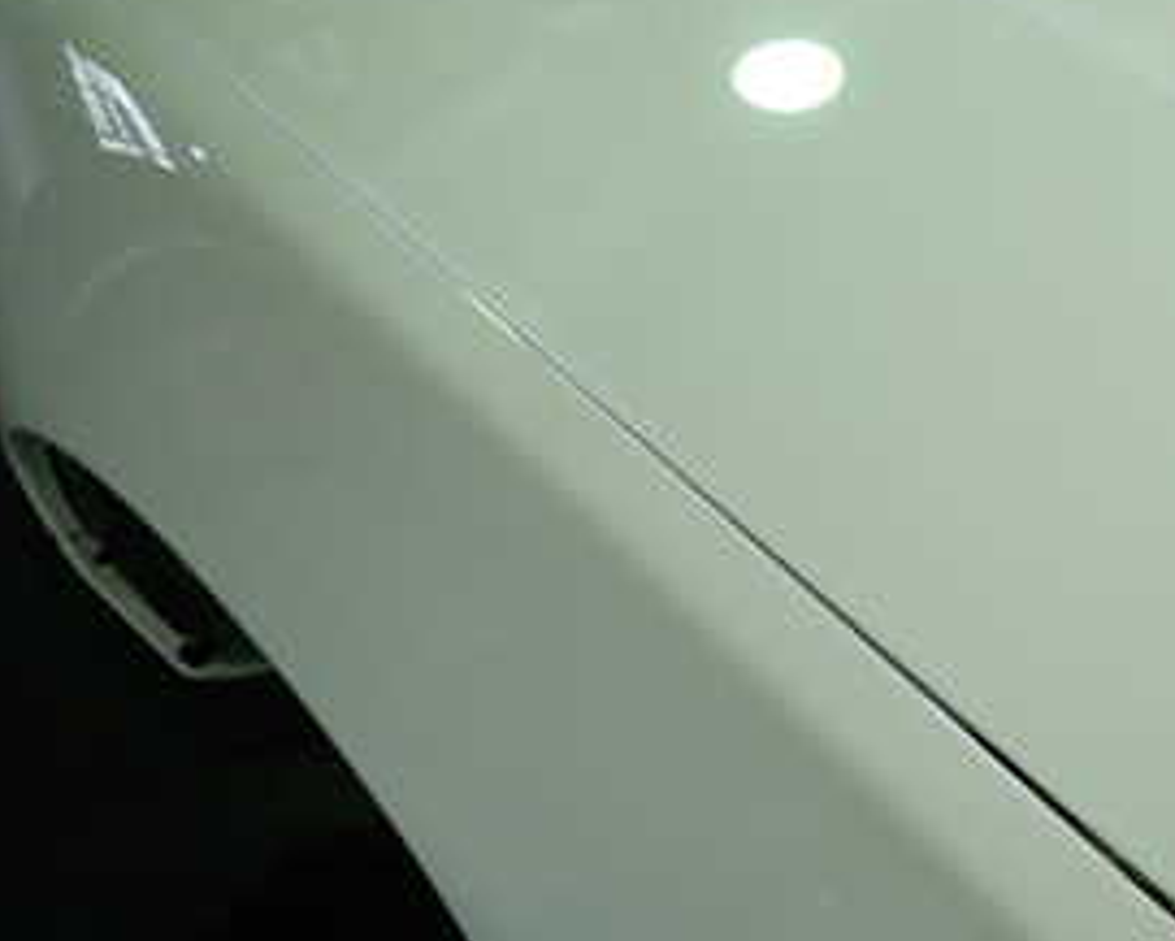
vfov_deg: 27.7
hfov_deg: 31.0
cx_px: 1288
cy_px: 217
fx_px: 1879
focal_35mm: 54
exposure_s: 1/60
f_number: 2
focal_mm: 4.5
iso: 125
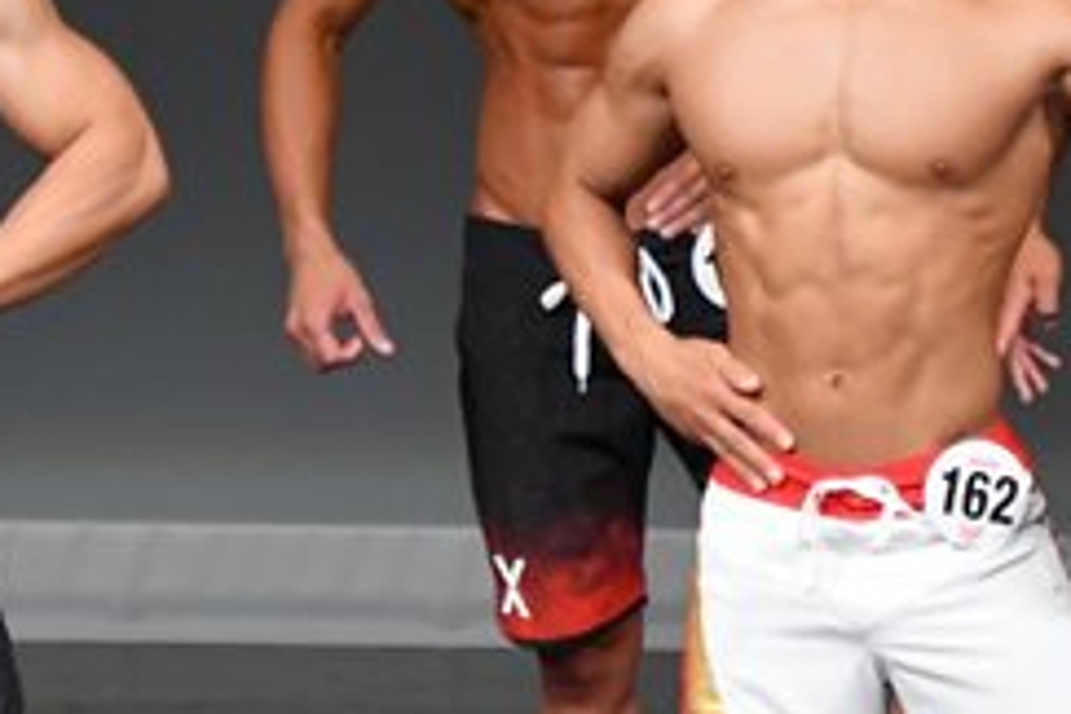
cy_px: 489
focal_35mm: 1101
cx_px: 7
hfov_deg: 1.9
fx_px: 32752
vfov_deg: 1.2
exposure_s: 1/400
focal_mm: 230
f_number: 5.6
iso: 4000
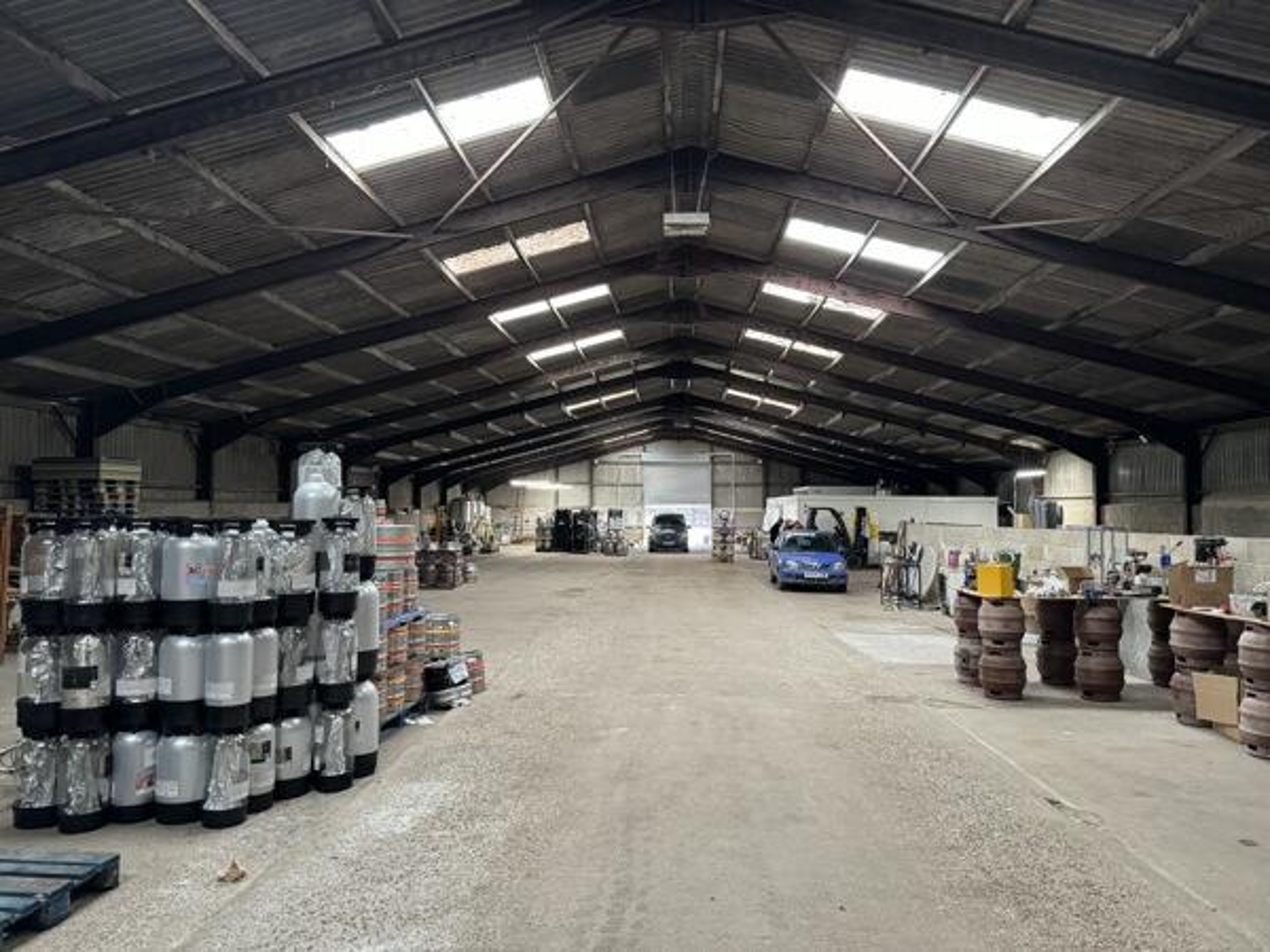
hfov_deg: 71.6
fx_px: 881
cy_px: 476
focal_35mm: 24
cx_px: 635
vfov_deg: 56.8
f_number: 1.78
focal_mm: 6.86
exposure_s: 1/50
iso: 500
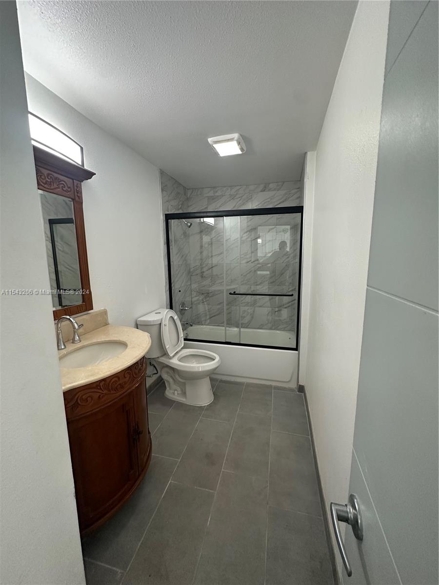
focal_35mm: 14
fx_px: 237
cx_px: 220
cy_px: 292
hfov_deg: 85.7
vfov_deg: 102.1
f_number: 2.2
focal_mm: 2.22
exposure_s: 1/120
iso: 250
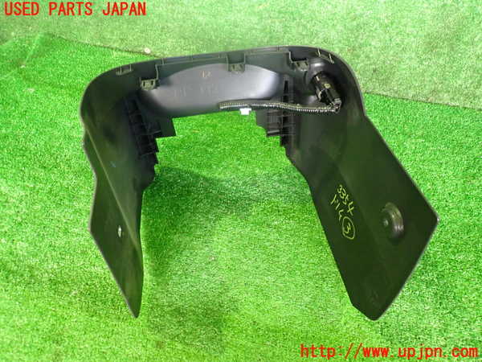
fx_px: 348
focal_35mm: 25
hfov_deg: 69.4
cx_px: 241
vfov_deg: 54.9
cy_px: 181
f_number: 2
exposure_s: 1/30
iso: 640
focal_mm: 4.5
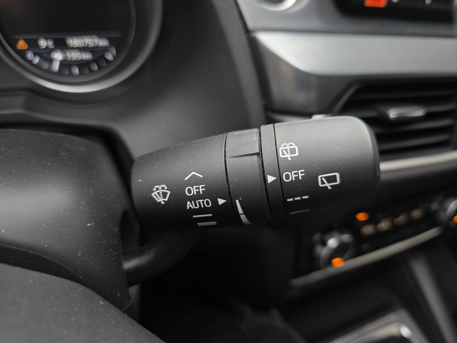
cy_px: 172
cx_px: 228
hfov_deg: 73.9
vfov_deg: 58.9
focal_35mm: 23
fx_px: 304
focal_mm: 6.3
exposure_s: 1/64.9
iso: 25
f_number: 1.7
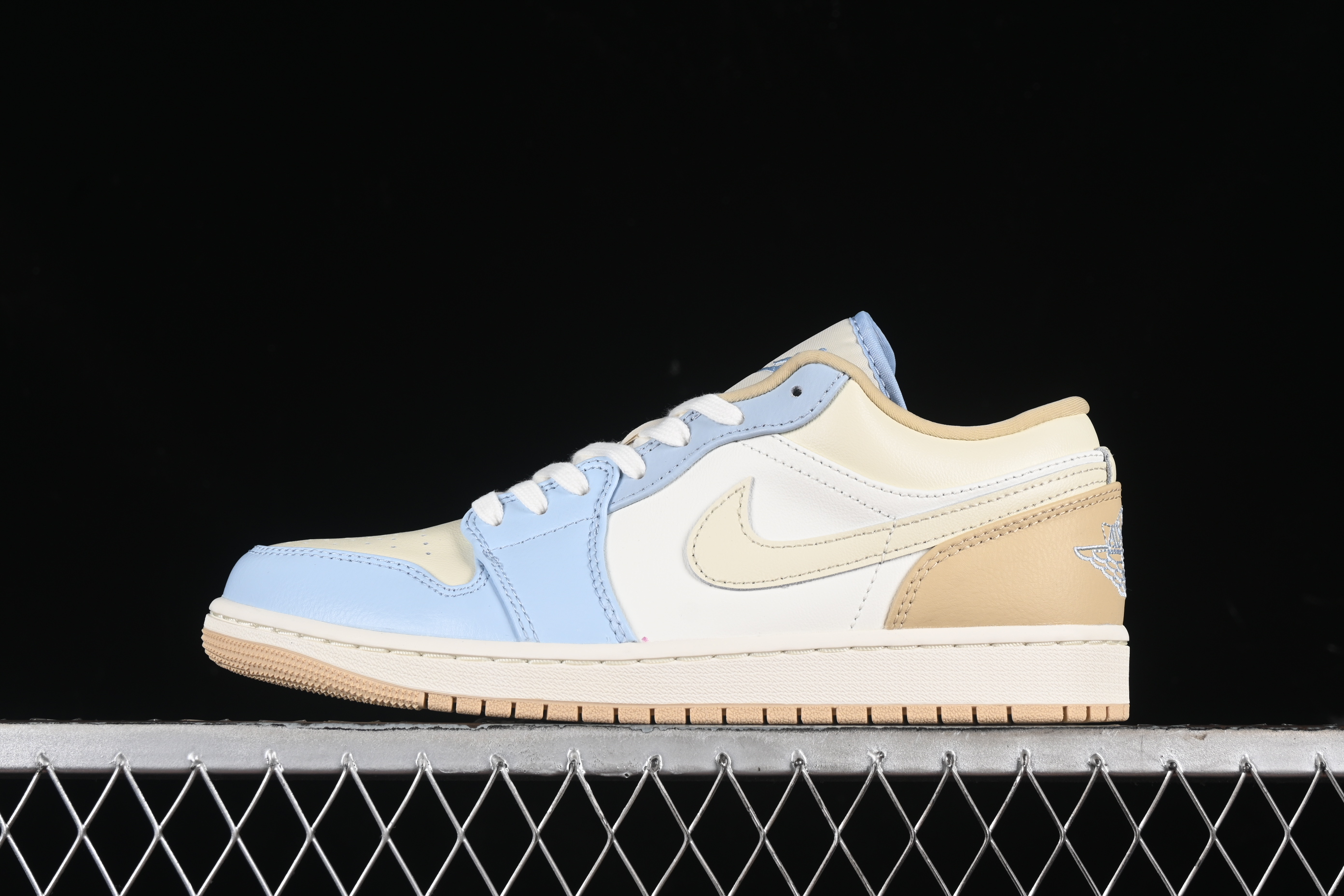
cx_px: 672
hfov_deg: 27.0
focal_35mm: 75
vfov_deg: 18.2
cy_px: 448
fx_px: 2800
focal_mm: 50
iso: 160
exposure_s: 1/80
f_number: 8
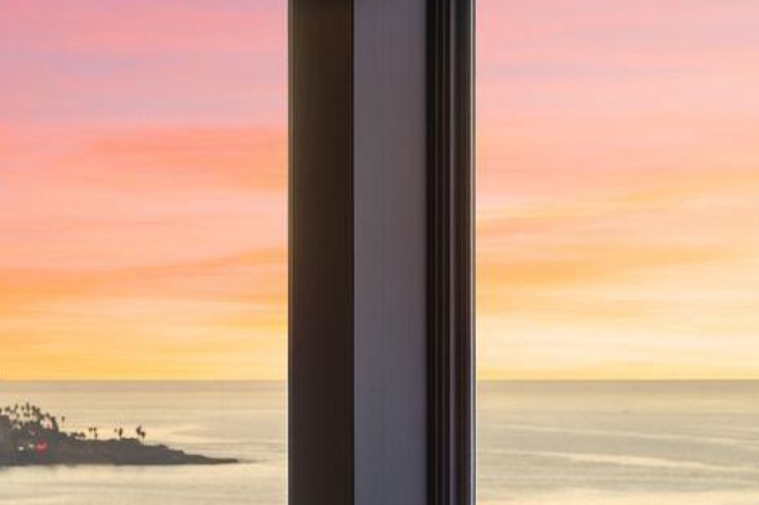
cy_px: 405
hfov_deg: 12.4
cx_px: -45
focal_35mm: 164
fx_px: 3455
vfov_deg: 8.3
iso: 160
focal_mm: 75
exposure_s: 1/2
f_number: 8
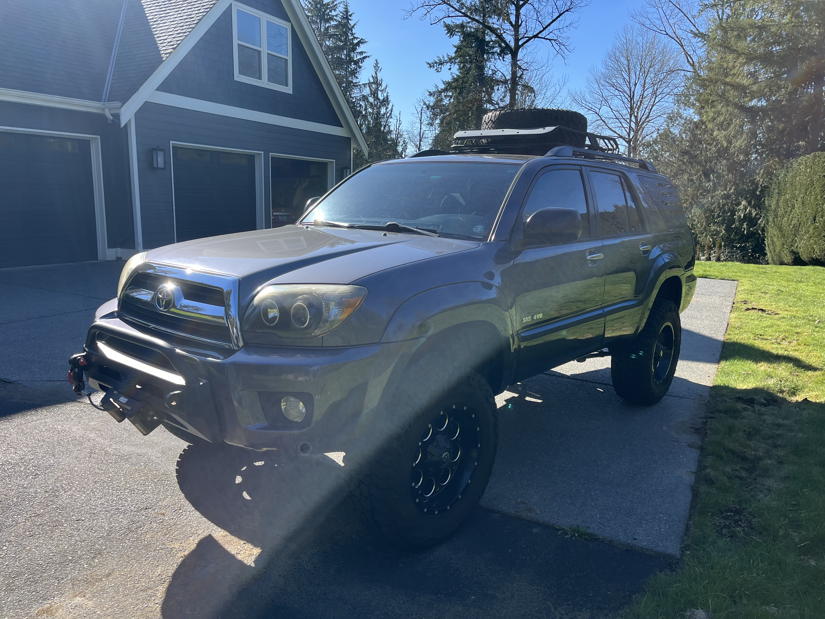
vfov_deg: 53.1
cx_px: 412
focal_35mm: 26
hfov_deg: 67.3
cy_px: 310
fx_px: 620
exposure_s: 1/1163
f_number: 1.6
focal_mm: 5.1
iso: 50
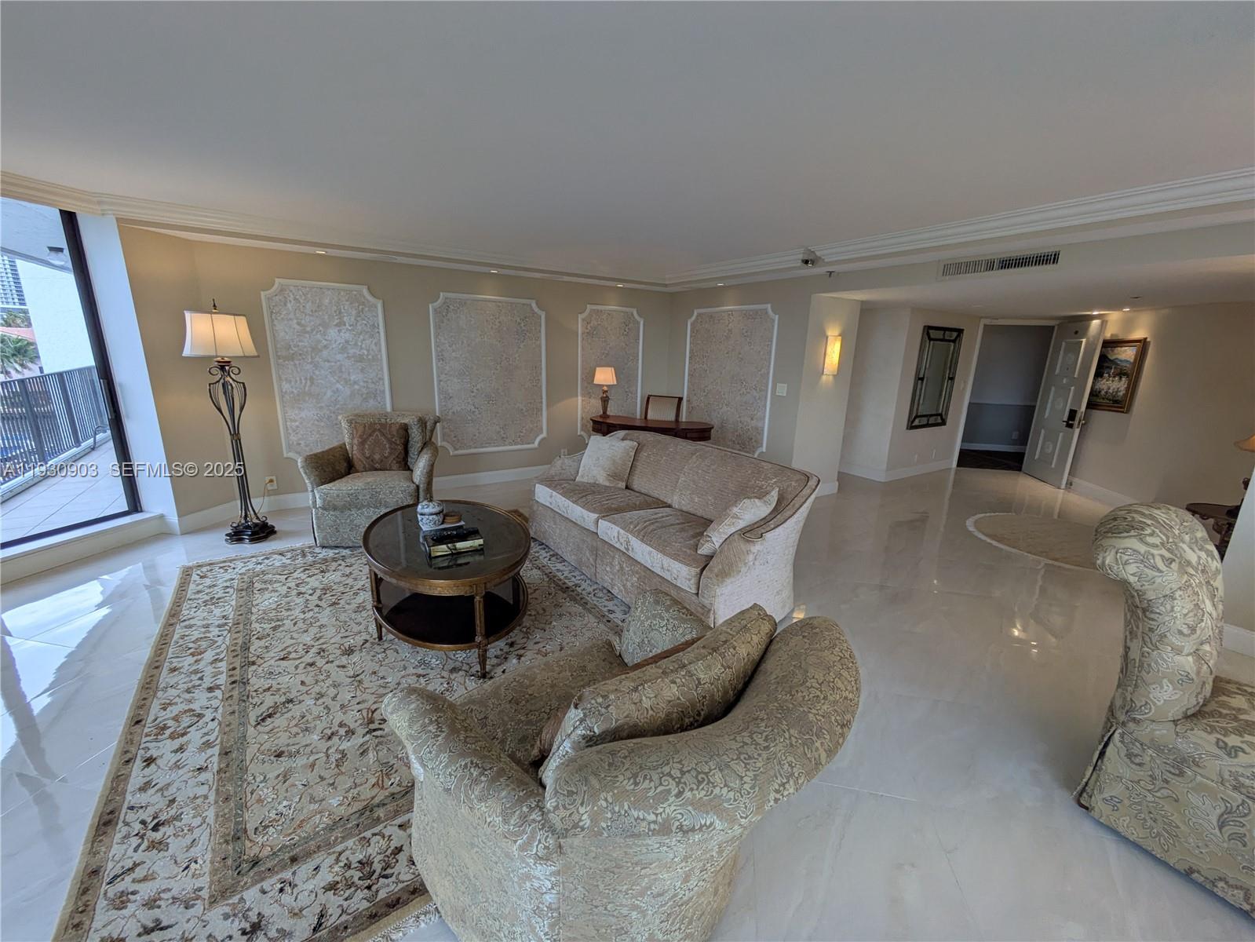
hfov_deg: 102.1
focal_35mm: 14
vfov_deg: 85.7
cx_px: 628
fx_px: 508
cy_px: 471
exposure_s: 1/193
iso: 51
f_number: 2.2
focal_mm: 1.83
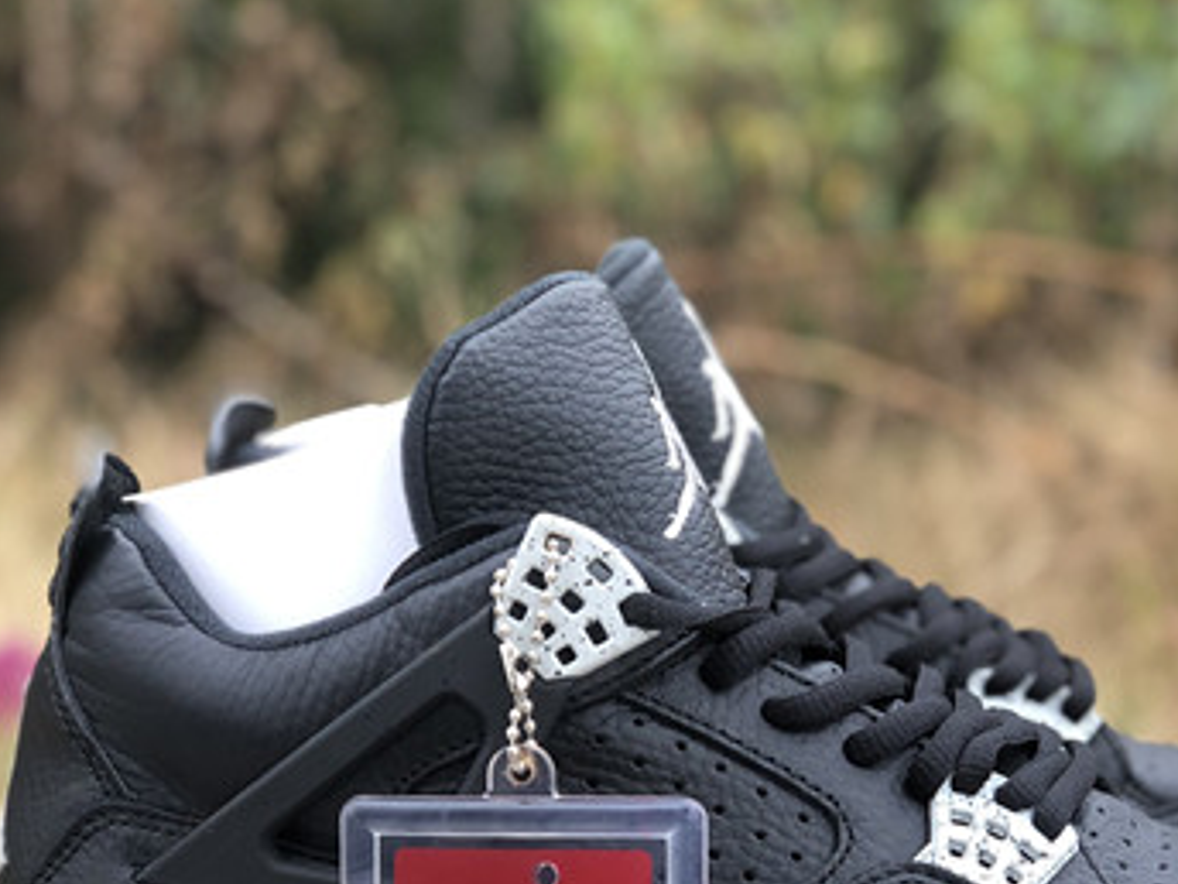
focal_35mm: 112
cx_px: 747
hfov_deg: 17.5
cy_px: 906
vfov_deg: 13.0
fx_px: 3811
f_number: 2.4
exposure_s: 1/60
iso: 25
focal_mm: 6
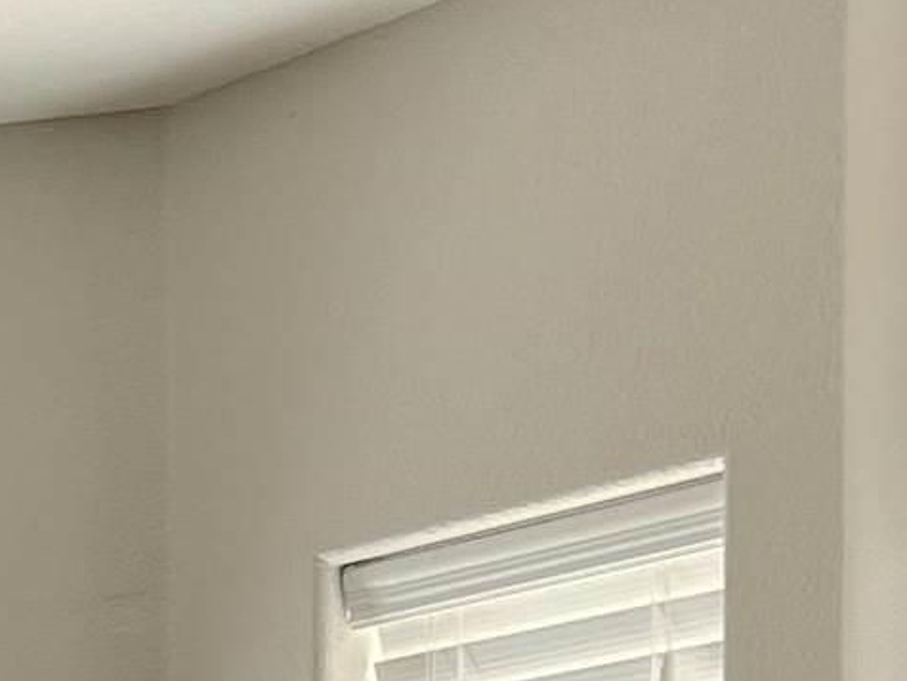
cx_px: -1230
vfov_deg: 8.2
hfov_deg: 10.3
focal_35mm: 168
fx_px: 4405
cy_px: 1614
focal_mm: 5.7
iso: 40
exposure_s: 1/139
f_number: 1.5
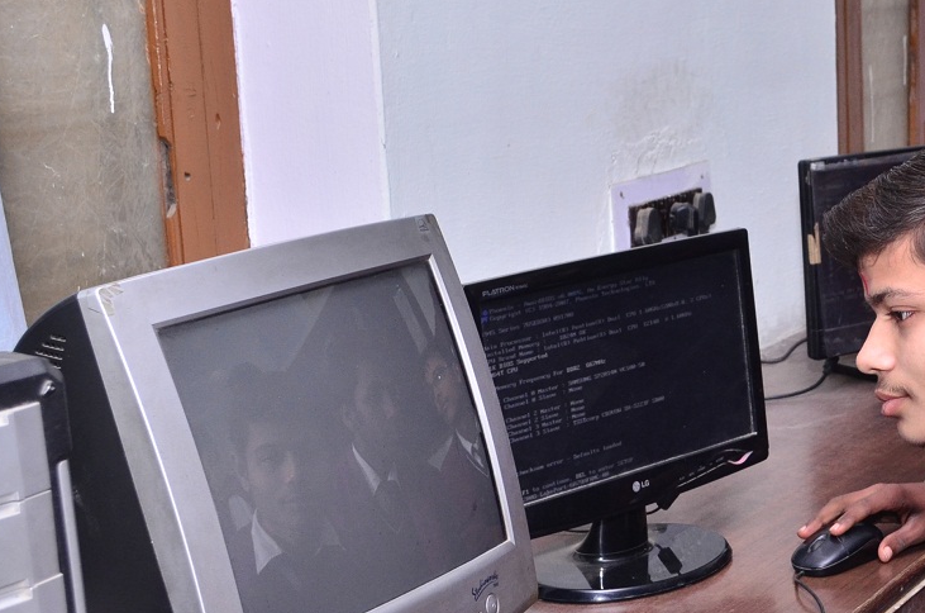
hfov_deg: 24.4
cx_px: 892
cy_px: 378
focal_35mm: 80
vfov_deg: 17.0
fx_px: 2051
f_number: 6.3
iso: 500
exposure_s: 1/125
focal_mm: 26
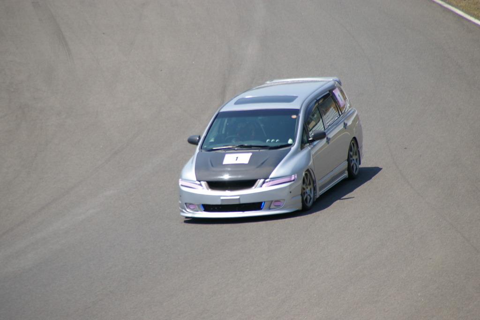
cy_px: 160
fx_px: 4998
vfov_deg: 3.7
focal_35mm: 375
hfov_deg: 5.5
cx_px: 240
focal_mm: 250
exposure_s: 1/500
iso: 200
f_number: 8
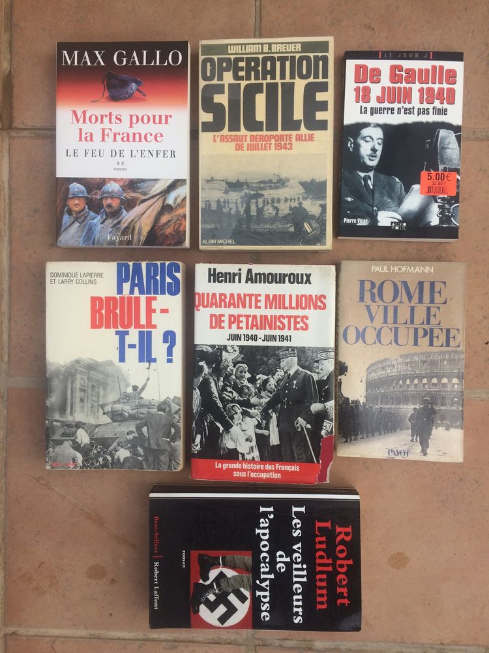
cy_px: 326
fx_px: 546
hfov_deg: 48.2
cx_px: 244
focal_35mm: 29
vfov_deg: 61.7
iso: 32
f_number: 2.2
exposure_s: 1/805
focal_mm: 4.15
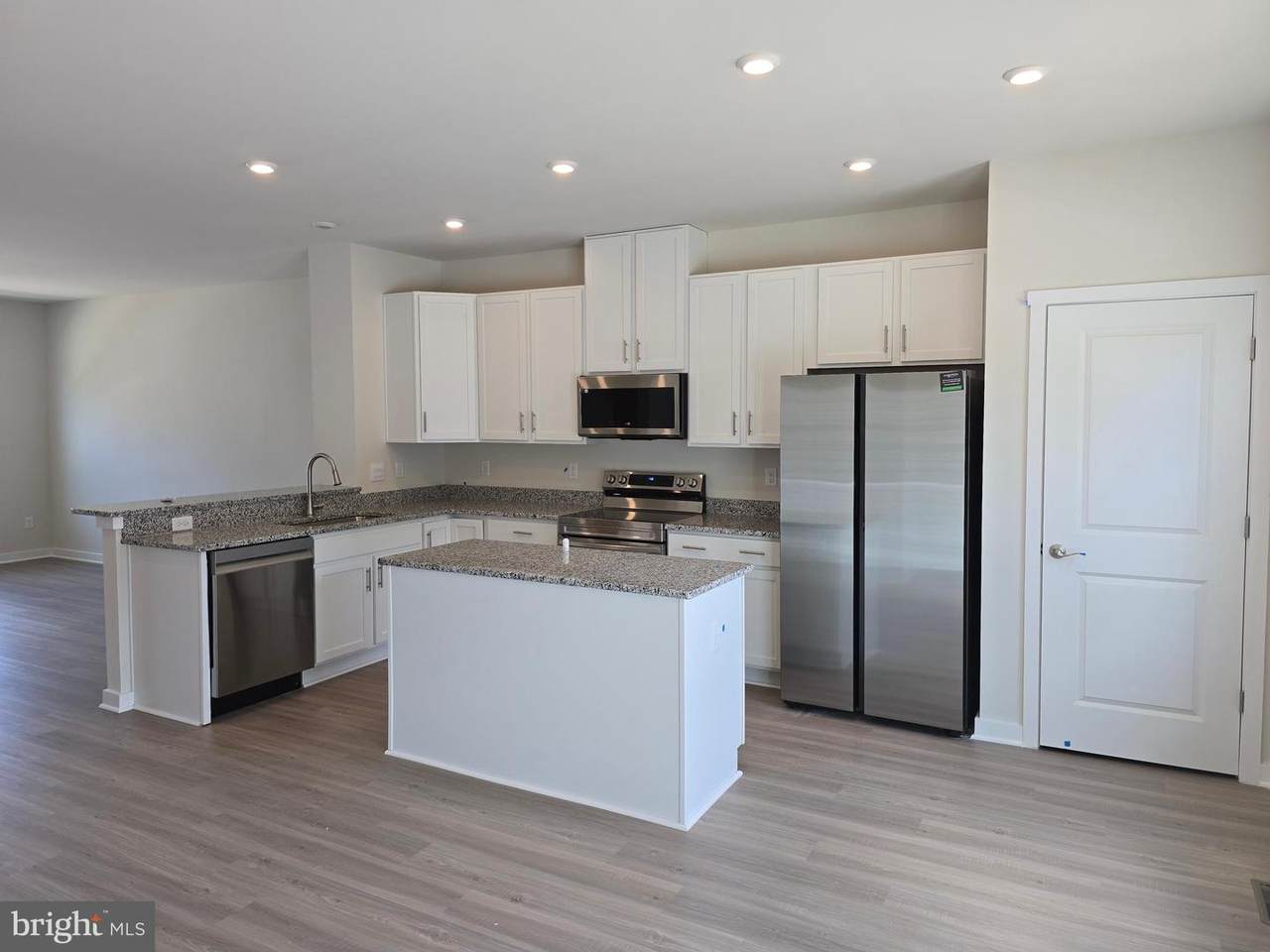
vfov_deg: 58.9
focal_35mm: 23
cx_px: 635
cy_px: 476
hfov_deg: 73.9
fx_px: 844
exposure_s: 1/120
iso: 64
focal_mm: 6.3
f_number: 1.7
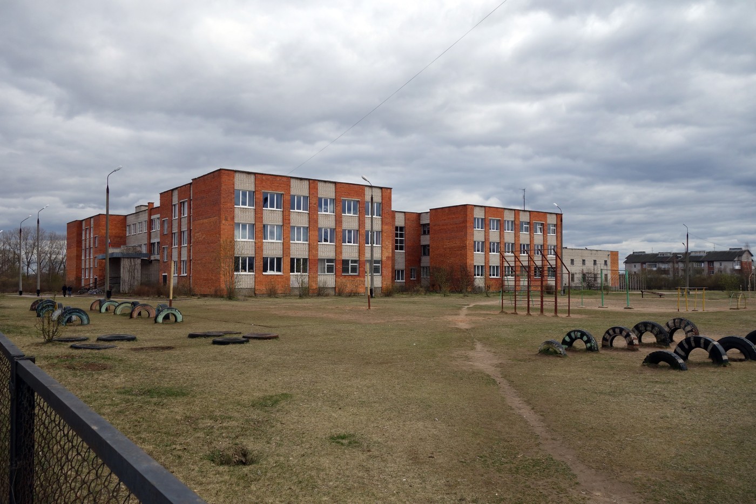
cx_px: 378
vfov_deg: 43.6
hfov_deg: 61.9
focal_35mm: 30
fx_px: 630
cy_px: 252
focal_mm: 11.32
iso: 125
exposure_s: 1/500
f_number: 5.6
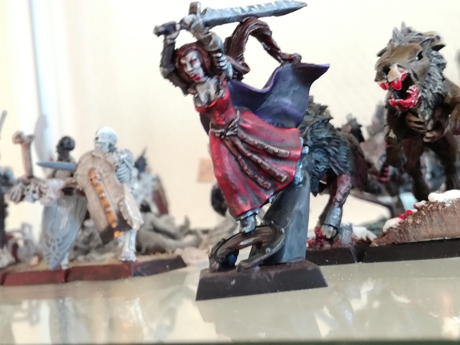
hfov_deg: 65.3
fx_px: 359
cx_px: 230
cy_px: 172
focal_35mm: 27
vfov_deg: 51.4
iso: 125
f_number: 2
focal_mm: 3.79
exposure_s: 1/30
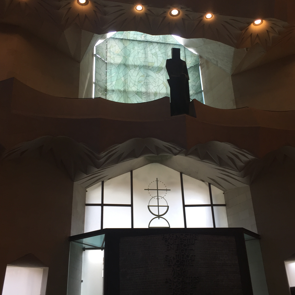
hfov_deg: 42.8
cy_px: 131
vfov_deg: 42.8
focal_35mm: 39
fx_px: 376
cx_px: 162
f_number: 2.2
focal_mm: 4.15
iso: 50
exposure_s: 1/100
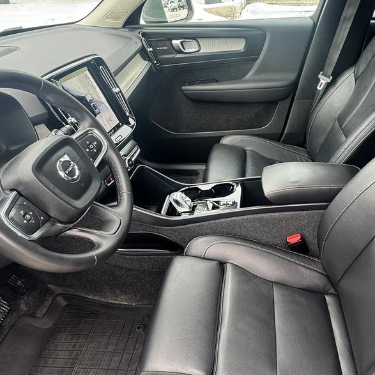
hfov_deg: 58.2
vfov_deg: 59.0
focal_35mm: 27
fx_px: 331
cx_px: 240
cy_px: 201
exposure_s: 1/99
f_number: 2.2
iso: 125
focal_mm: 2.22
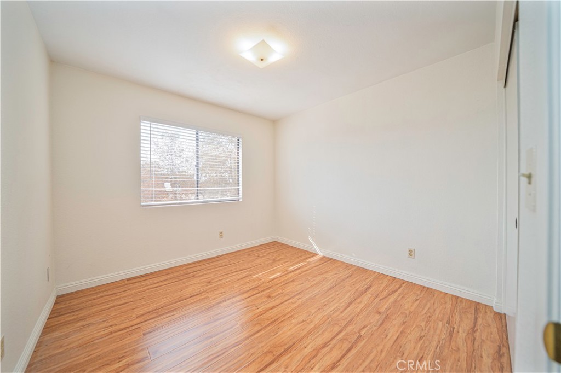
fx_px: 187
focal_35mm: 12
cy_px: 186
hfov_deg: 112.6
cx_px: 280
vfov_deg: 90.0
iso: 100
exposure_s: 1/250
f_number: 4
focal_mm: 12
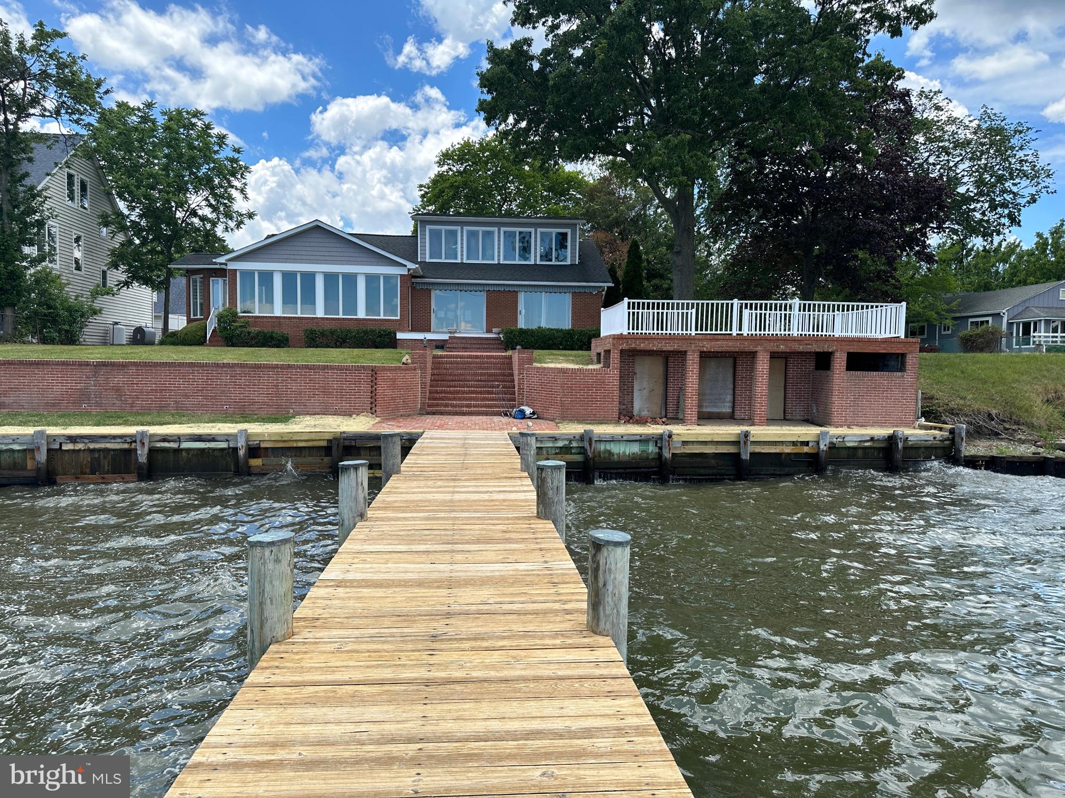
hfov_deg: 71.6
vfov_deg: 56.8
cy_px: 399
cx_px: 532
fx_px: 738
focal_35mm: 24
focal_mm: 6.86
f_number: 1.78
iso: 80
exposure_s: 1/2155
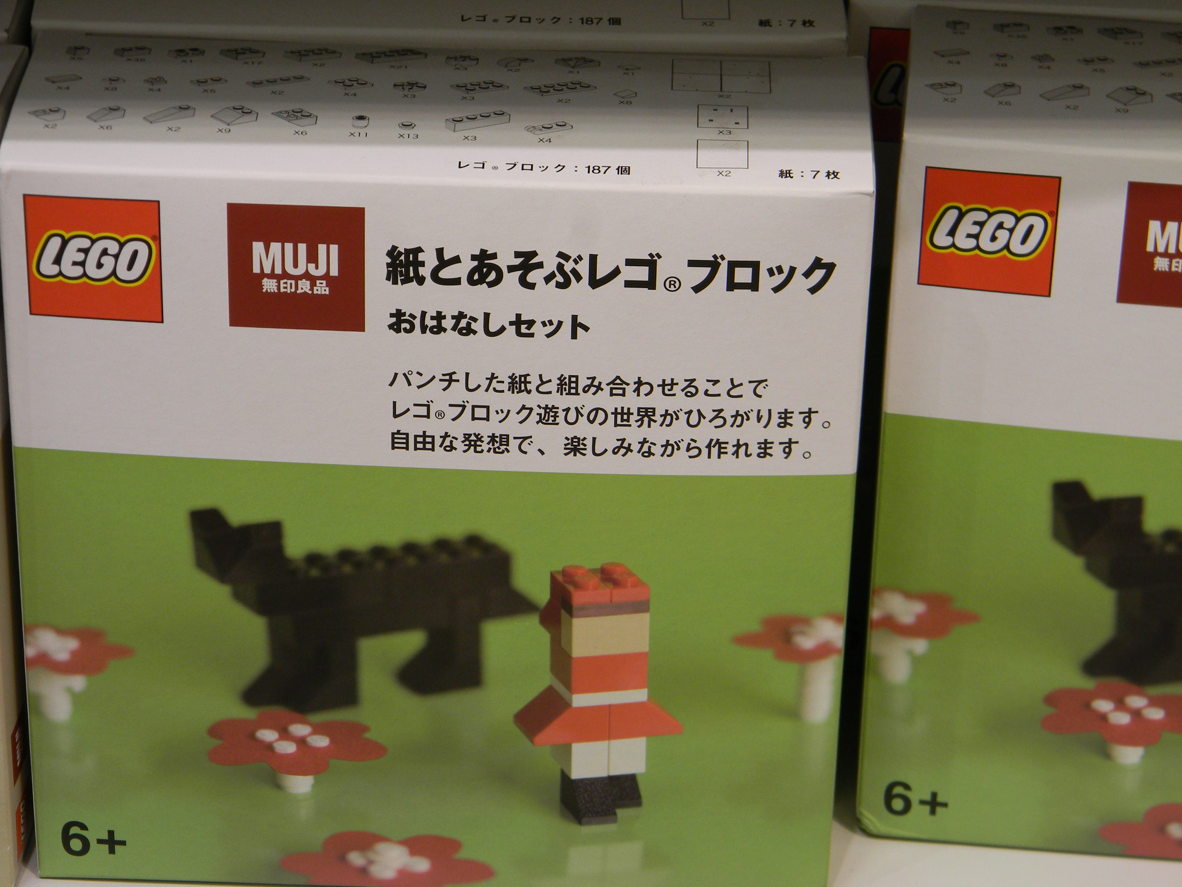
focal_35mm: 105
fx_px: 3585
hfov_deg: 18.7
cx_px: 591
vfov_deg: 14.1
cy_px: 444
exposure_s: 1/30
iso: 119
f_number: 4.7
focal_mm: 19
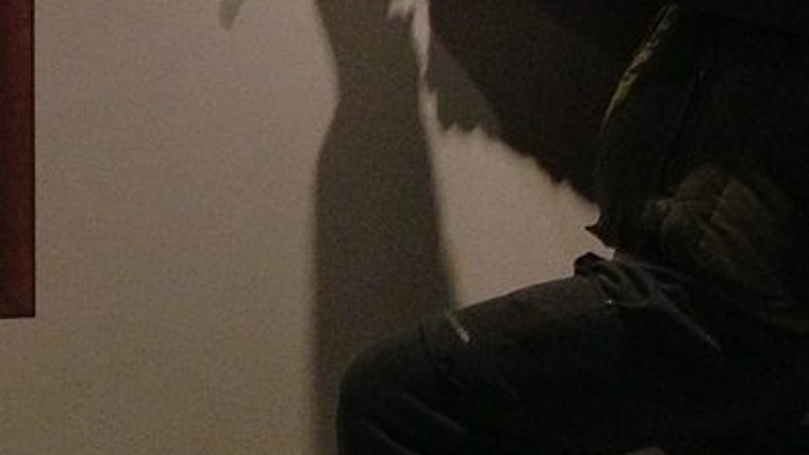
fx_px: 2510
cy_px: -245
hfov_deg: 17.3
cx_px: -212
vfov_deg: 10.0
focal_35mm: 117
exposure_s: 1/20
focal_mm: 4.13
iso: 320
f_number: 2.4
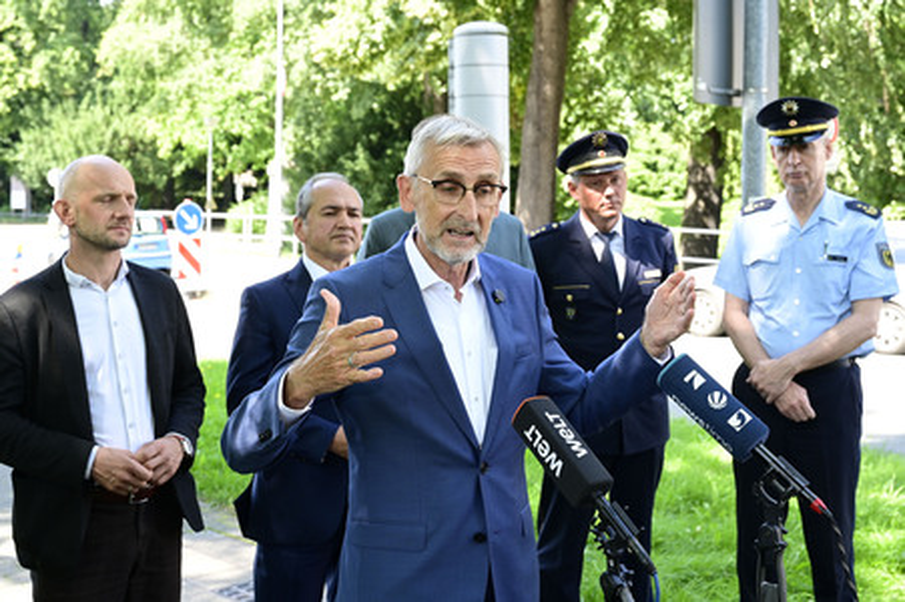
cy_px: 301
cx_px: 452
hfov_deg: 38.2
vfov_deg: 26.0
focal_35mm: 52
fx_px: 1306
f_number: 7.1
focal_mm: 52
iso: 1000
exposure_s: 1/200
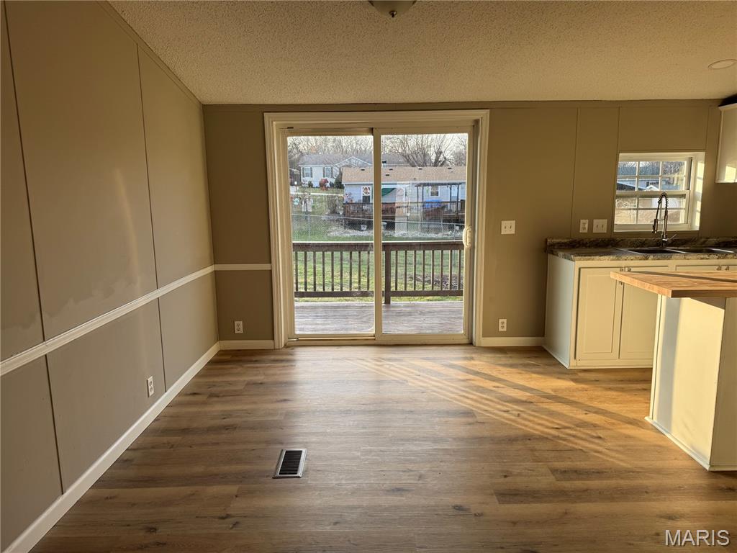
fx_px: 511
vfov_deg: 56.8
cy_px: 276
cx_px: 368
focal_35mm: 24
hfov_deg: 71.6
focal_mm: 6.76
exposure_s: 1/296
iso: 80
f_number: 1.78
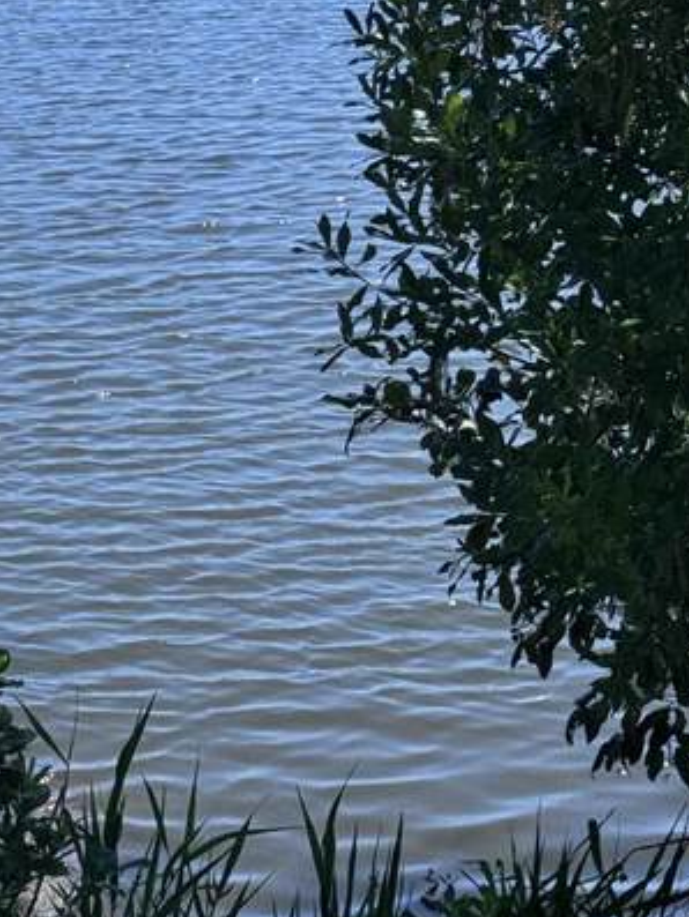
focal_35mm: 116
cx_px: -74
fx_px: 3077
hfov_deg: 12.5
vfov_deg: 16.6
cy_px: 21
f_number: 1.78
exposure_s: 1/4975
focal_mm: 6.76
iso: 64
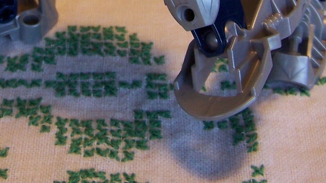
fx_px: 795
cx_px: 77
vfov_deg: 12.7
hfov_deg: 22.9
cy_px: -67
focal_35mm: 92
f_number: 2.8
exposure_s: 1/20
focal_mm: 6.3
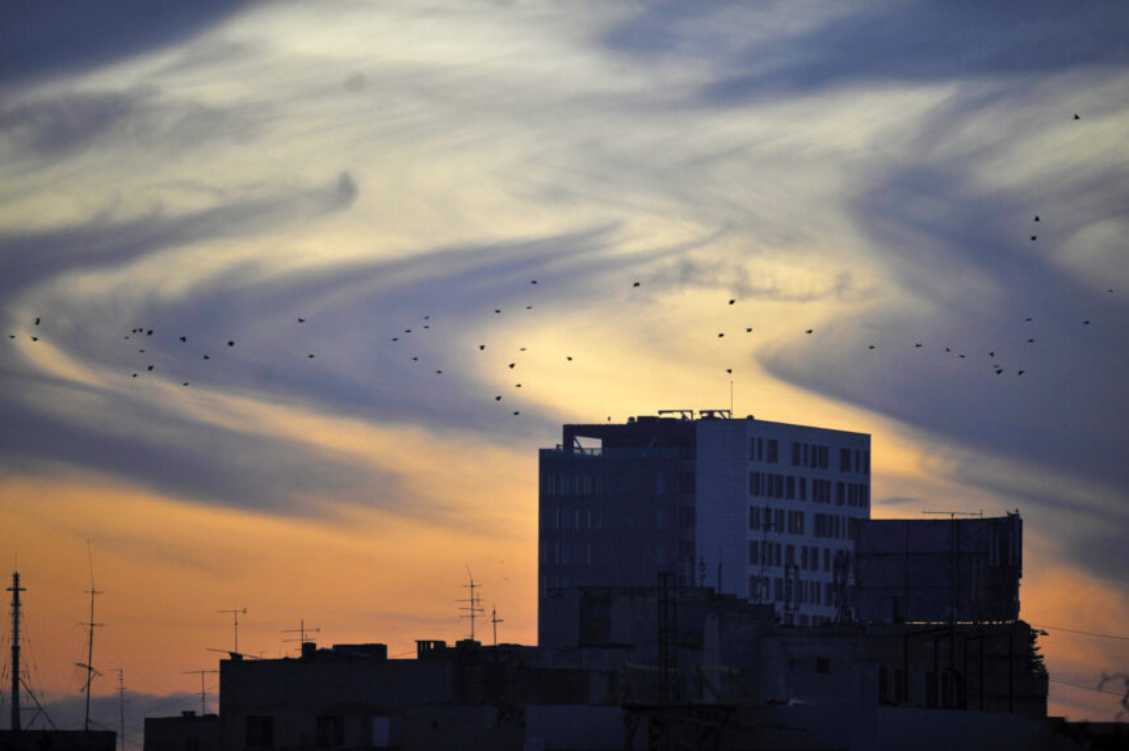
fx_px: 12534
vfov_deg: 3.4
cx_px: 564
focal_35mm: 400
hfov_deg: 5.2
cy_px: 376
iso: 1000
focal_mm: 400
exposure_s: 1/1000
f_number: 2.8
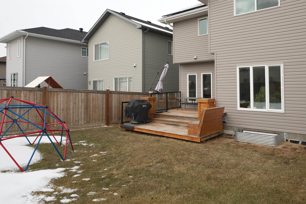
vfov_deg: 50.4
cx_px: 189
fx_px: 215
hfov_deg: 69.9
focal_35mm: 25
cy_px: 81
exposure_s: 1/160
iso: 100
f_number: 6.3
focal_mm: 17.2
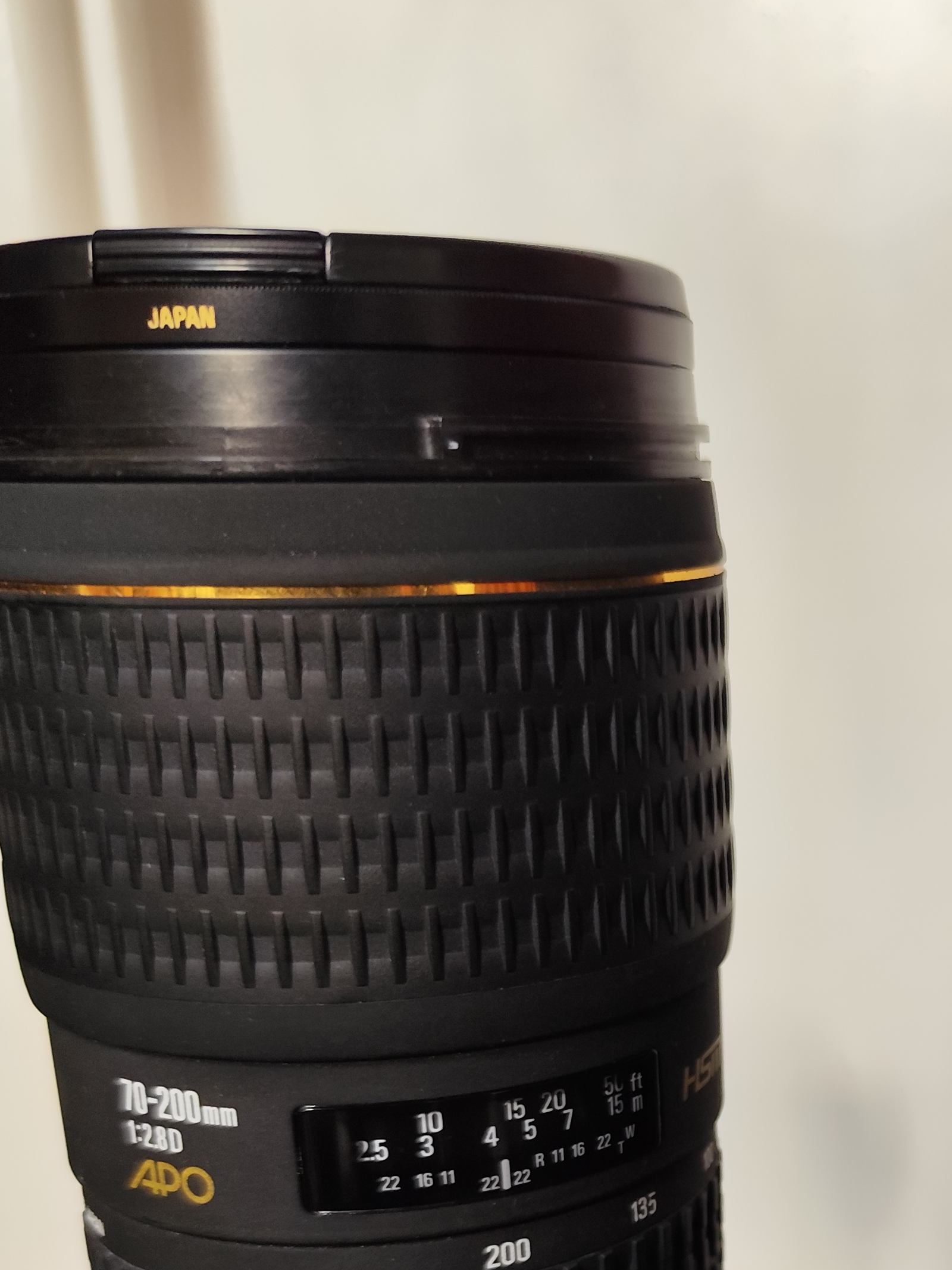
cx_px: 901
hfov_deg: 31.0
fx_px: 1613
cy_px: 1031
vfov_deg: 41.0
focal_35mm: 44
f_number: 1.65
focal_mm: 6.19
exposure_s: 1/25
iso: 400
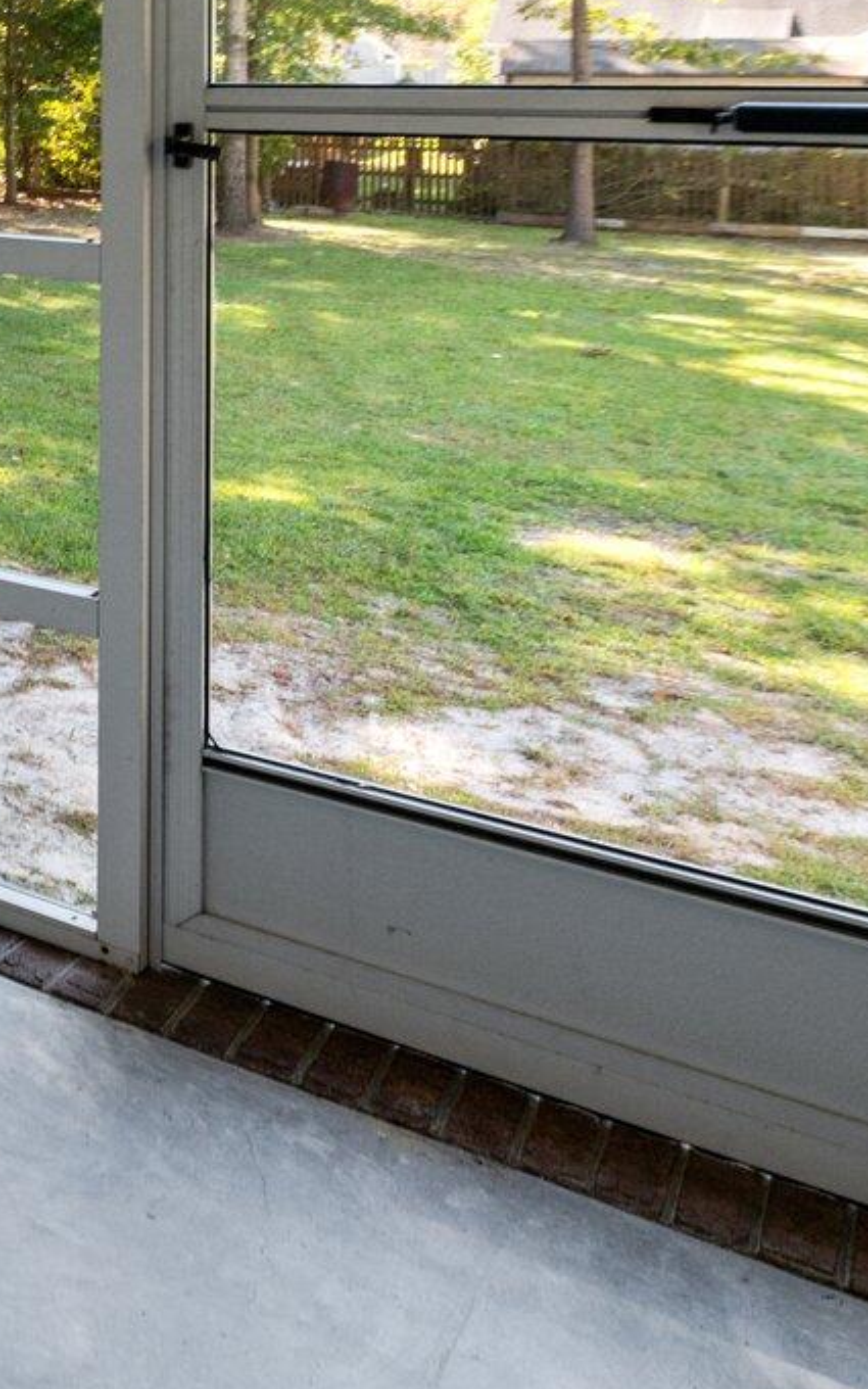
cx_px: -817
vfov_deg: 41.3
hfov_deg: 19.3
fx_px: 1628
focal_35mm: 43
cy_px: 58
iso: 400
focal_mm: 14
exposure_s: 1/40
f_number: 9
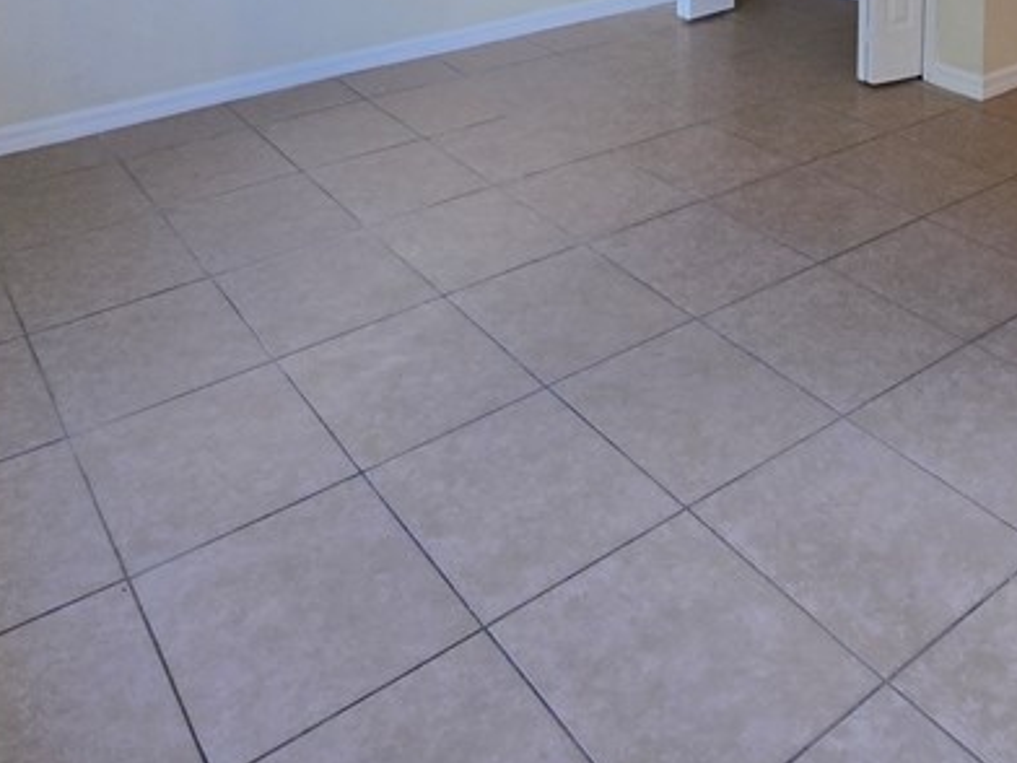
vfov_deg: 32.4
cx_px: 547
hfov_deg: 53.9
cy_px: -208
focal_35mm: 34
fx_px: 999
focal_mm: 2.2
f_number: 2.2
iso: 80
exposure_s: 1/60
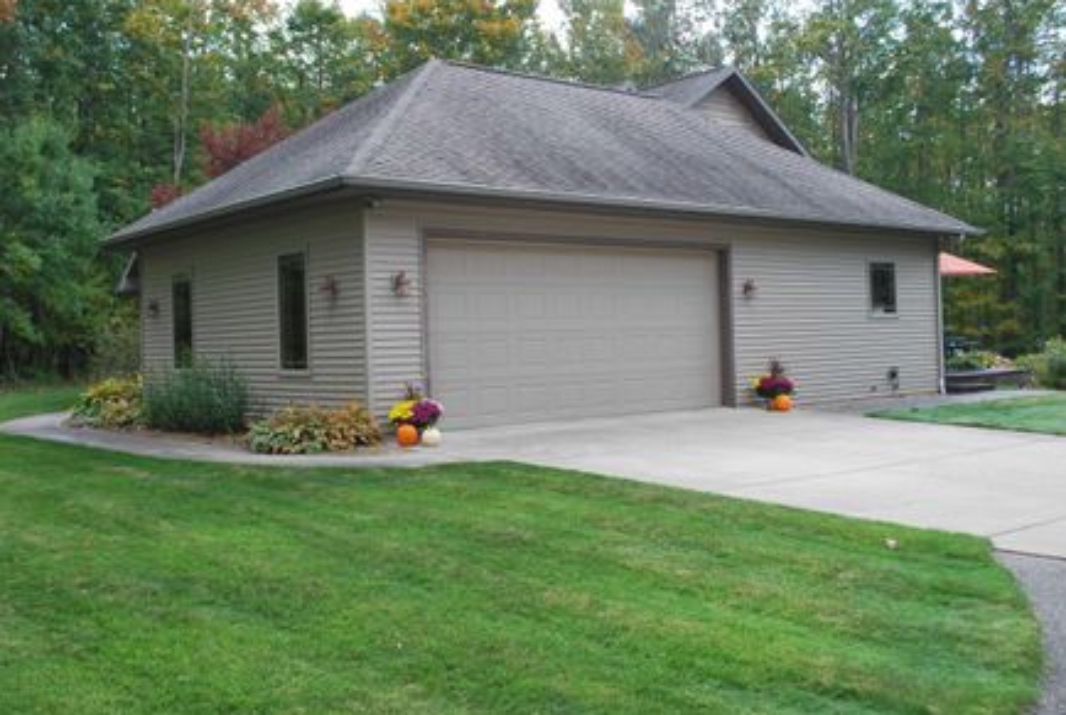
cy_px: 313
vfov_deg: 35.1
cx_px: 491
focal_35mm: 38
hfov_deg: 50.6
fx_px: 1127
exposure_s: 1/125
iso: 140
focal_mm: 22
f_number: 5.6
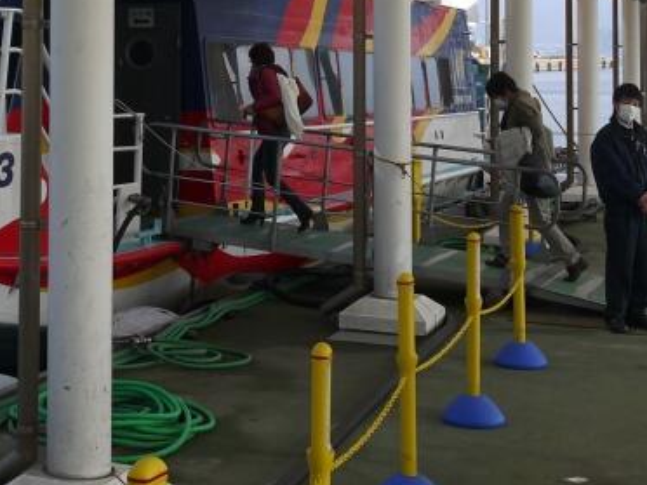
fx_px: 1439
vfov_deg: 18.5
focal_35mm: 77
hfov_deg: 24.5
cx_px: 40
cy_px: -40
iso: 160
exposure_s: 1/320
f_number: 6.3
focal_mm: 14
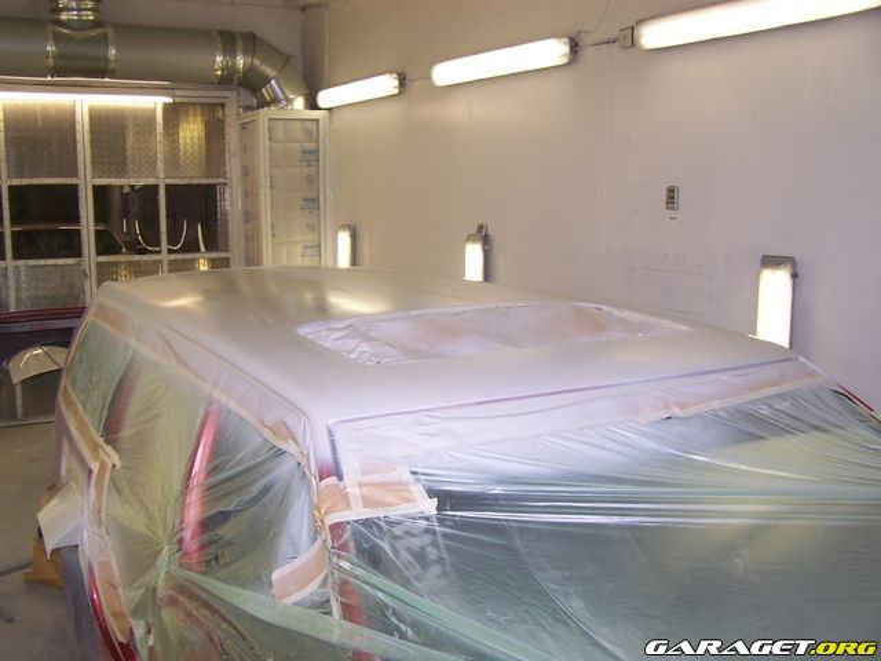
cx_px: 440
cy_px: 330
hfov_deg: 49.0
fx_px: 967
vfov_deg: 37.7
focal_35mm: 38
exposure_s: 1/60
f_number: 2.8
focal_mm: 6.3
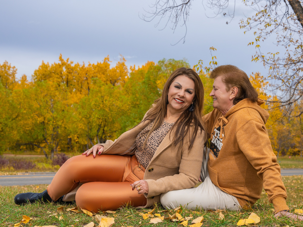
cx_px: 167
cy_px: 114
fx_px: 426
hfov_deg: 39.1
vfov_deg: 29.9
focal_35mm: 49
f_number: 5.6
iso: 320
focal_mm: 44.6
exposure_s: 1/1250
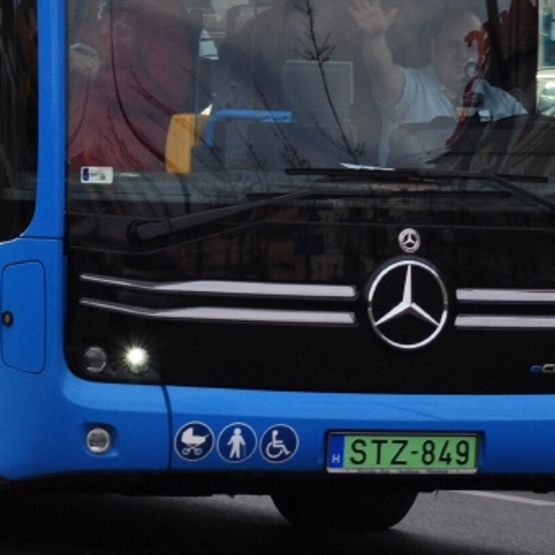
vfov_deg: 5.2
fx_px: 6131
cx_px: 26
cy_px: -33
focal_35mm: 338
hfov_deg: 5.2
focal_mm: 70
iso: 400
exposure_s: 1/250
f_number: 10
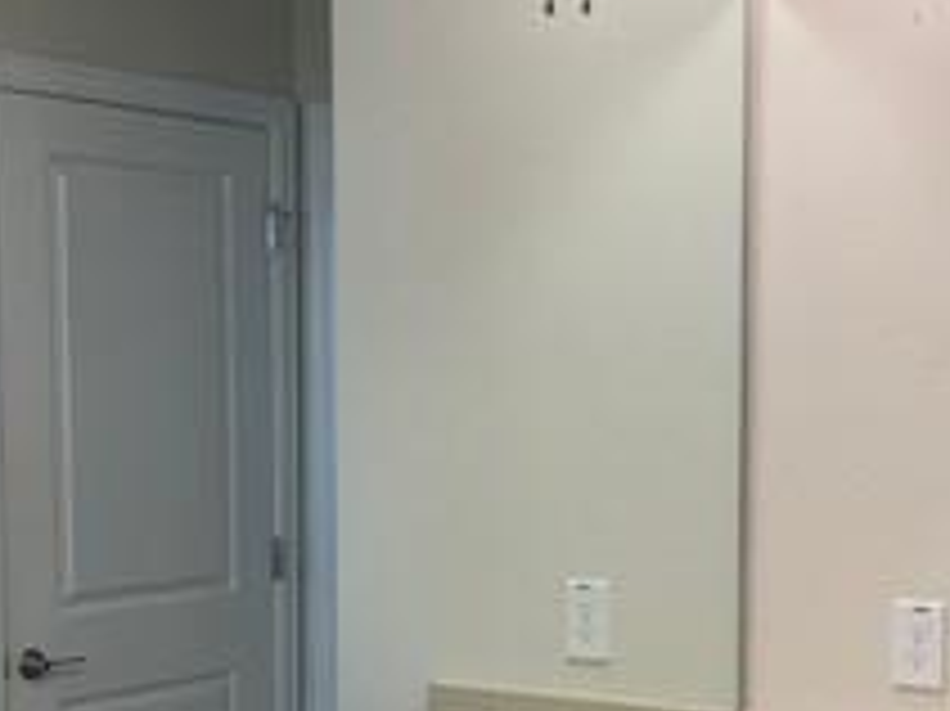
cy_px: 572
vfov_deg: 18.5
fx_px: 2167
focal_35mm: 79
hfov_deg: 24.6
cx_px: 626
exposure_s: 1/120
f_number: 1.8
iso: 64
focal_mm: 4.25
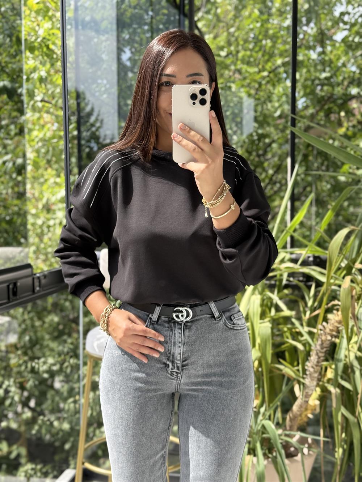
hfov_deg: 30.3
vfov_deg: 39.7
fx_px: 669
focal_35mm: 48
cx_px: 181
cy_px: 241
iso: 80
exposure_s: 1/846
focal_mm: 6.76
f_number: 1.78
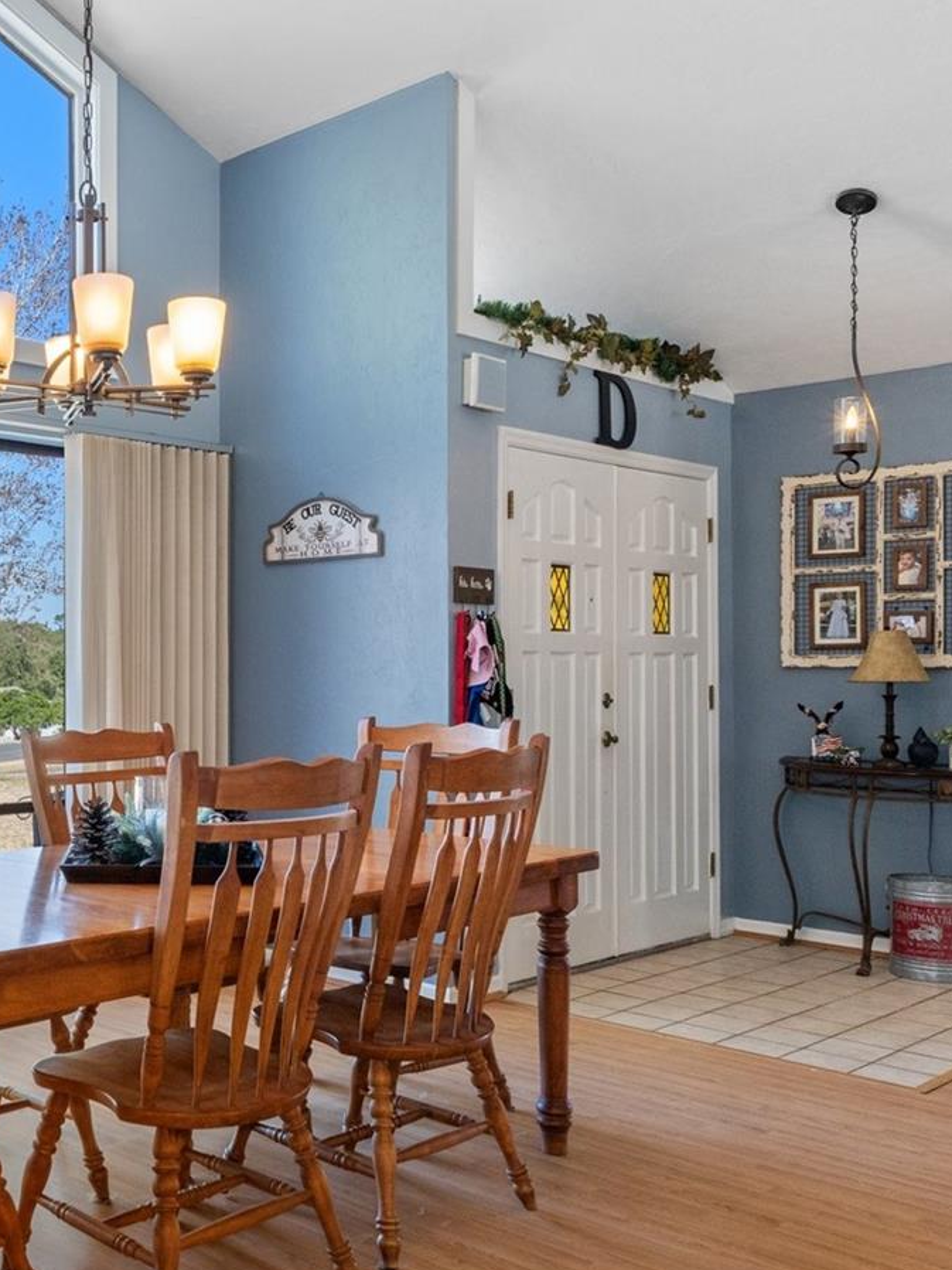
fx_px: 1320
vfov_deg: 51.3
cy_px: 663
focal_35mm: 36
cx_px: 123
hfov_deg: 37.5
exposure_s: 1/2
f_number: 8
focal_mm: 14
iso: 320
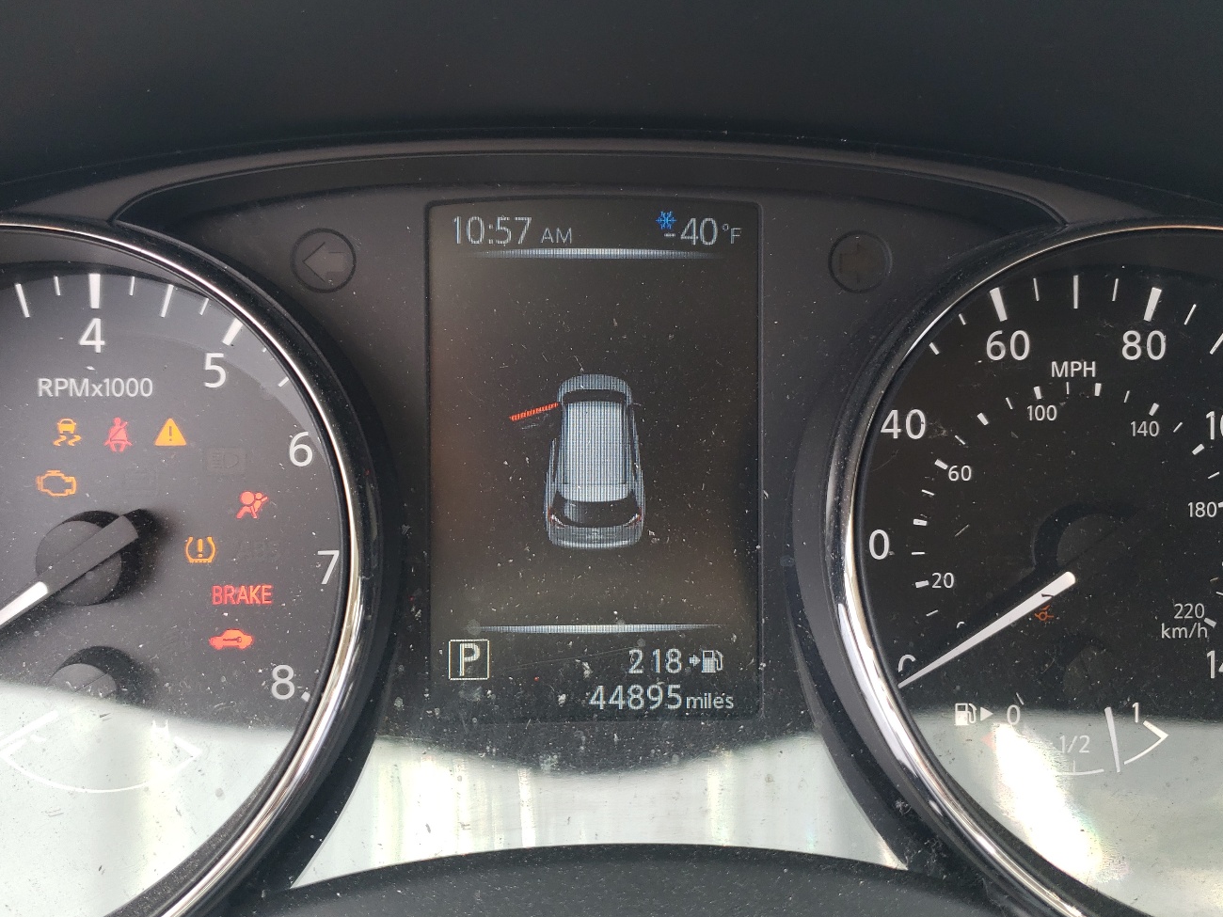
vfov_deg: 44.2
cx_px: 587
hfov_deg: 56.8
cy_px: 453
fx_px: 1131
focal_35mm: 32
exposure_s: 1/120
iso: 50
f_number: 1.5
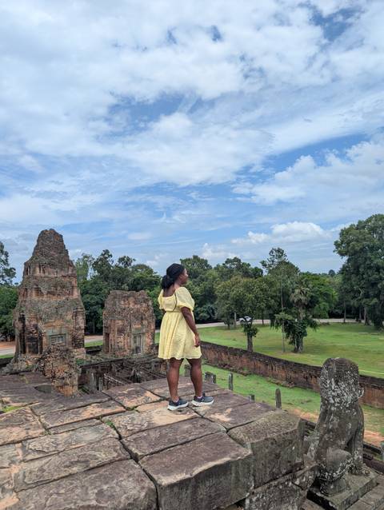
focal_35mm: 24
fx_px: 354
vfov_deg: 71.5
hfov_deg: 56.9
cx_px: 192
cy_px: 255
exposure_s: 1/1302
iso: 21
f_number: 1.68
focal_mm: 6.9
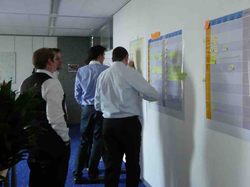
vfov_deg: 48.1
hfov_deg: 61.7
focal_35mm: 29
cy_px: 94
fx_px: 209
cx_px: 125
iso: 160
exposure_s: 1/30
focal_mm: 4.6
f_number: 2.8
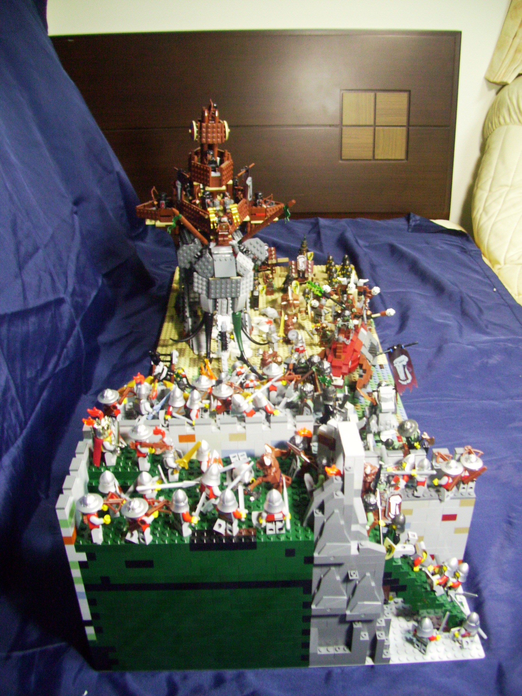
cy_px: 348
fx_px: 643
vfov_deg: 56.8
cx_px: 261
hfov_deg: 44.2
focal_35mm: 32
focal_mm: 5.7
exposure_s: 1/8
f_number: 2.9
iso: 160
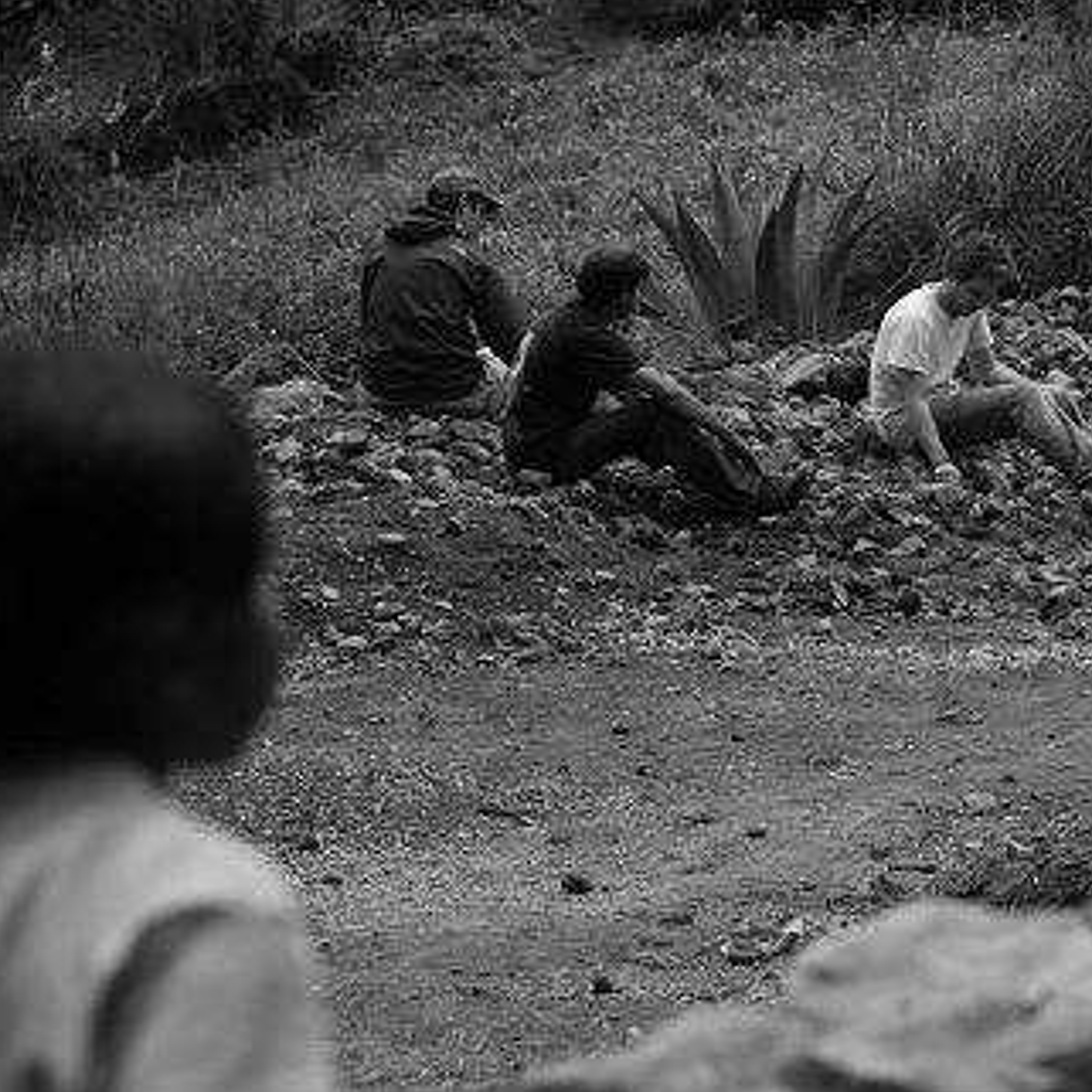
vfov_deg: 7.6
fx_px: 8173
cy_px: 371
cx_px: 850
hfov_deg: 7.6
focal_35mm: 229
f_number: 5.6
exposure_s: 1/800
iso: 200
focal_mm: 90
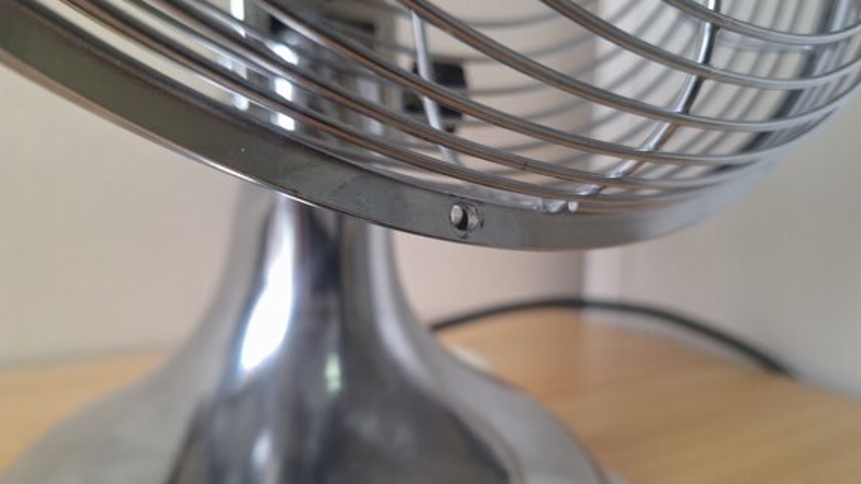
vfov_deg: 44.3
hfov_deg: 71.9
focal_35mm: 26
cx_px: 439
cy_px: 262
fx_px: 594
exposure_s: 1/40
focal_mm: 5.54
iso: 80
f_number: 1.8
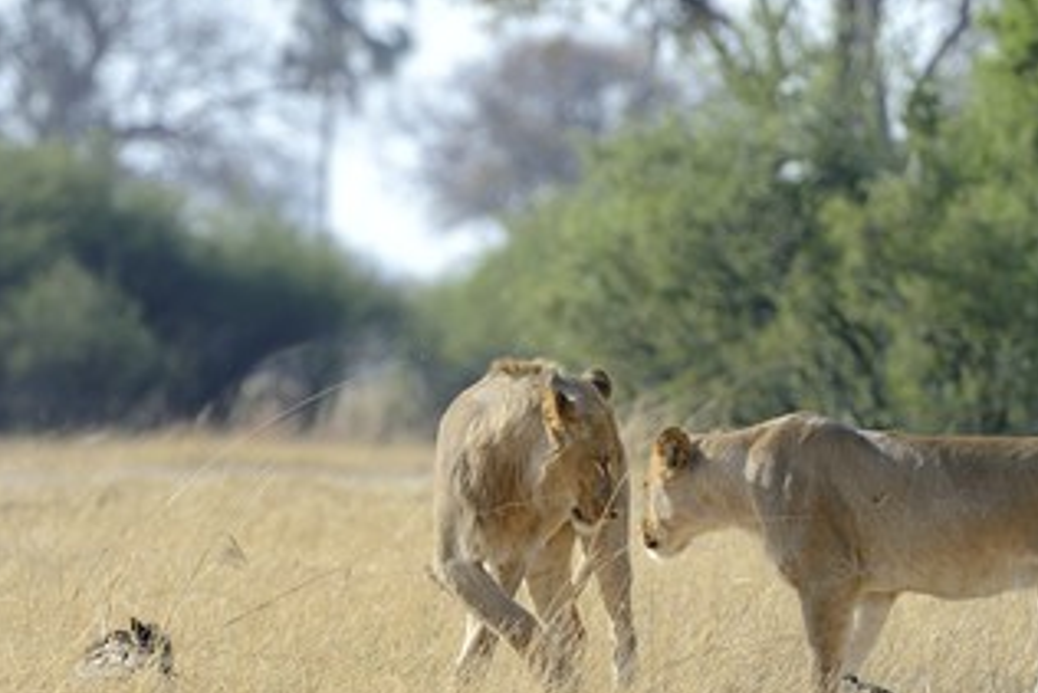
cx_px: 598
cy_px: 378
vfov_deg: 3.7
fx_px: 10730
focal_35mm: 372
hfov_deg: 5.5
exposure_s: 1/2000
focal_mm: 280
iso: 400
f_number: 4.5
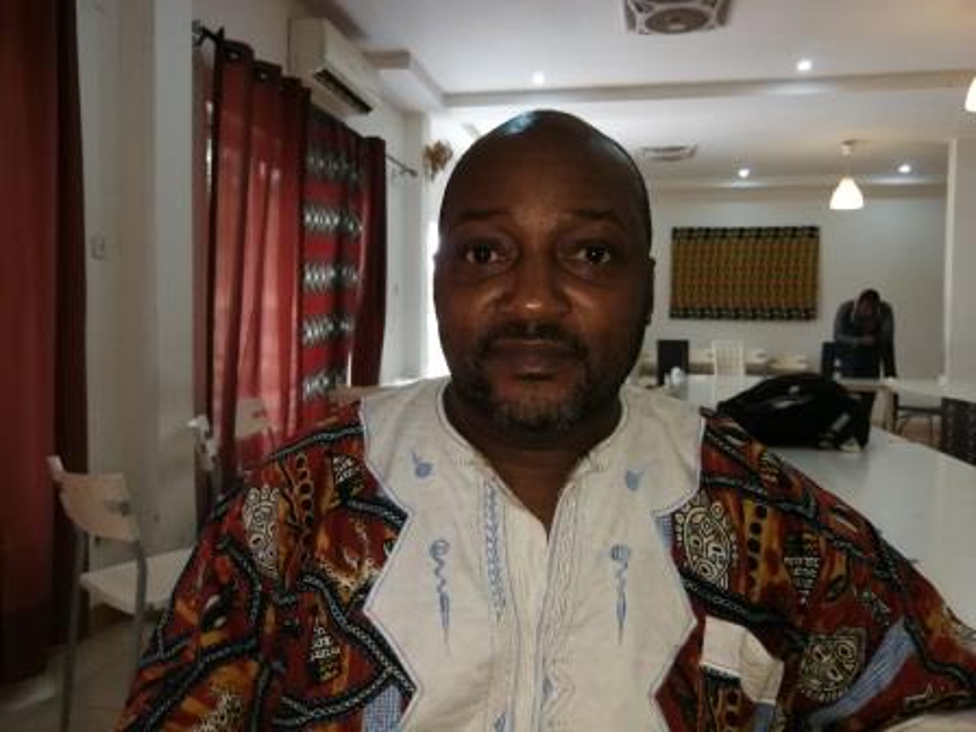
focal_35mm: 27
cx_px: 488
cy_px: 366
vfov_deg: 51.4
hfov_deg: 65.3
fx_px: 761
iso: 200
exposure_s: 1/33.3
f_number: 2.2
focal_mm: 3.95
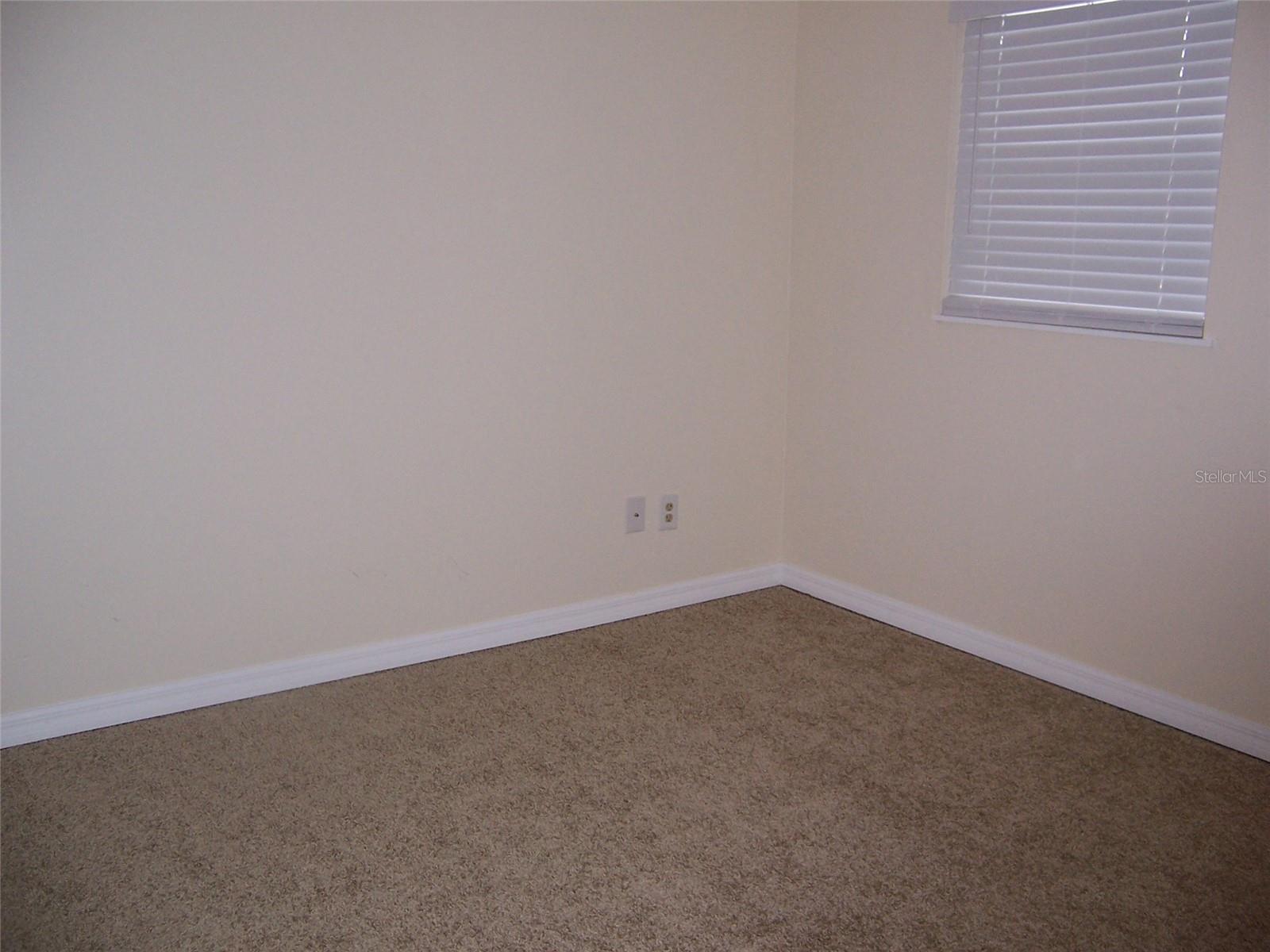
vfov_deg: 42.9
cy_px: 476
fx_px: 1211
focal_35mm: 33
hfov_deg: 55.4
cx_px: 635
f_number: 2.8
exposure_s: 1/60
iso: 140
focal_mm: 5.5
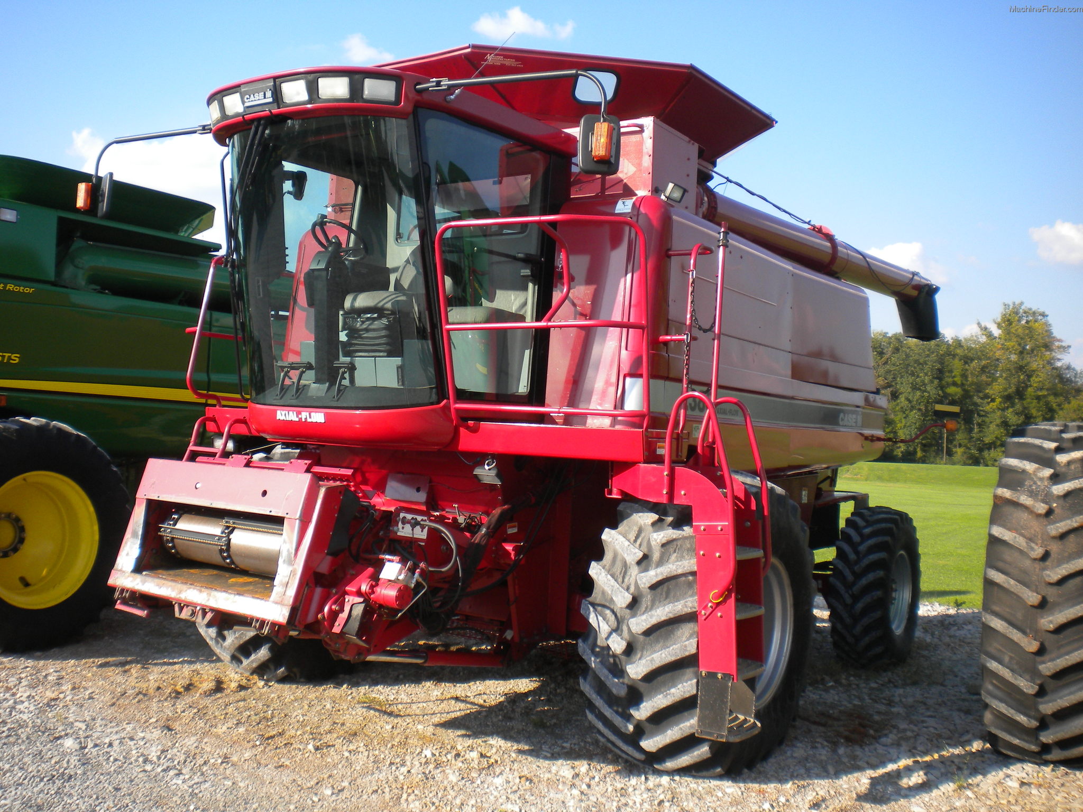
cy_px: 406
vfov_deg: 40.7
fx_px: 1095
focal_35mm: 35
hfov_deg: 52.6
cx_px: 542
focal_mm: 6.3
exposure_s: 1/300
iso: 80
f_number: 4.6
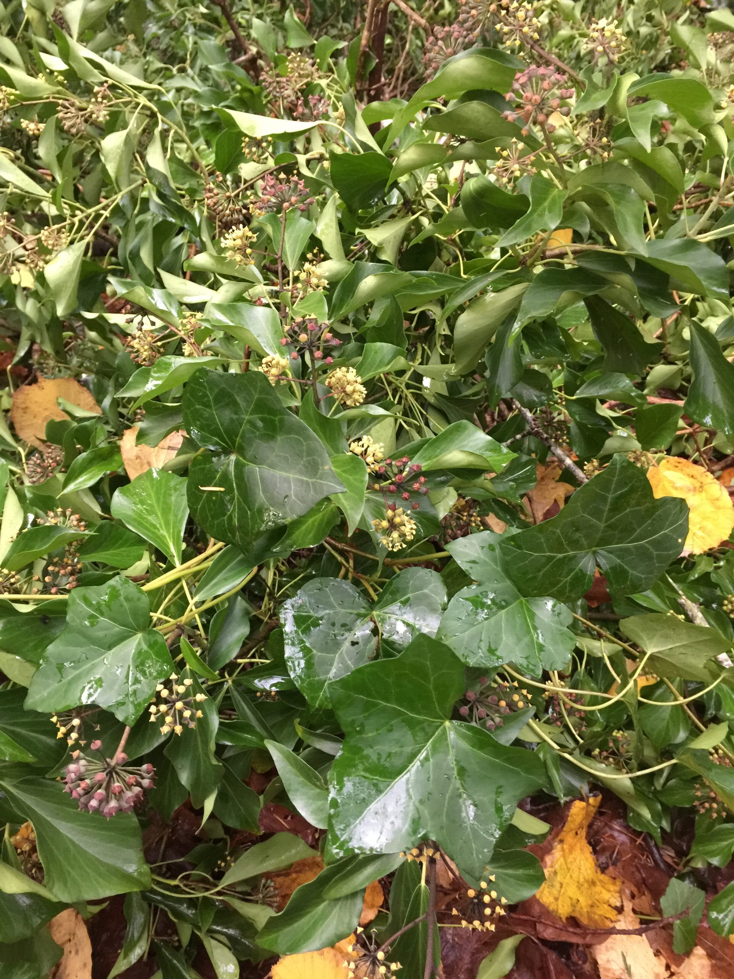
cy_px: 490
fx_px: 820
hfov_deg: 48.2
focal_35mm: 29
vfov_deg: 61.7
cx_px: 367
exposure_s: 1/15
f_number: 2.2
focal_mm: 4.15
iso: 125
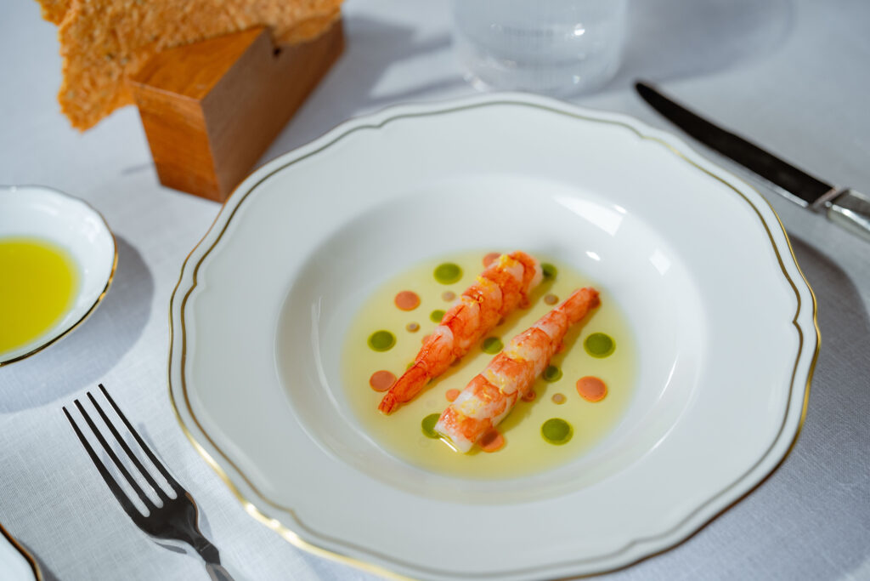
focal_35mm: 50
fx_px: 1208
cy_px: 290
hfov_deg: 39.6
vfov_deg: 27.0
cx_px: 435
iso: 640
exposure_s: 1/125
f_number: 2.8
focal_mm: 50
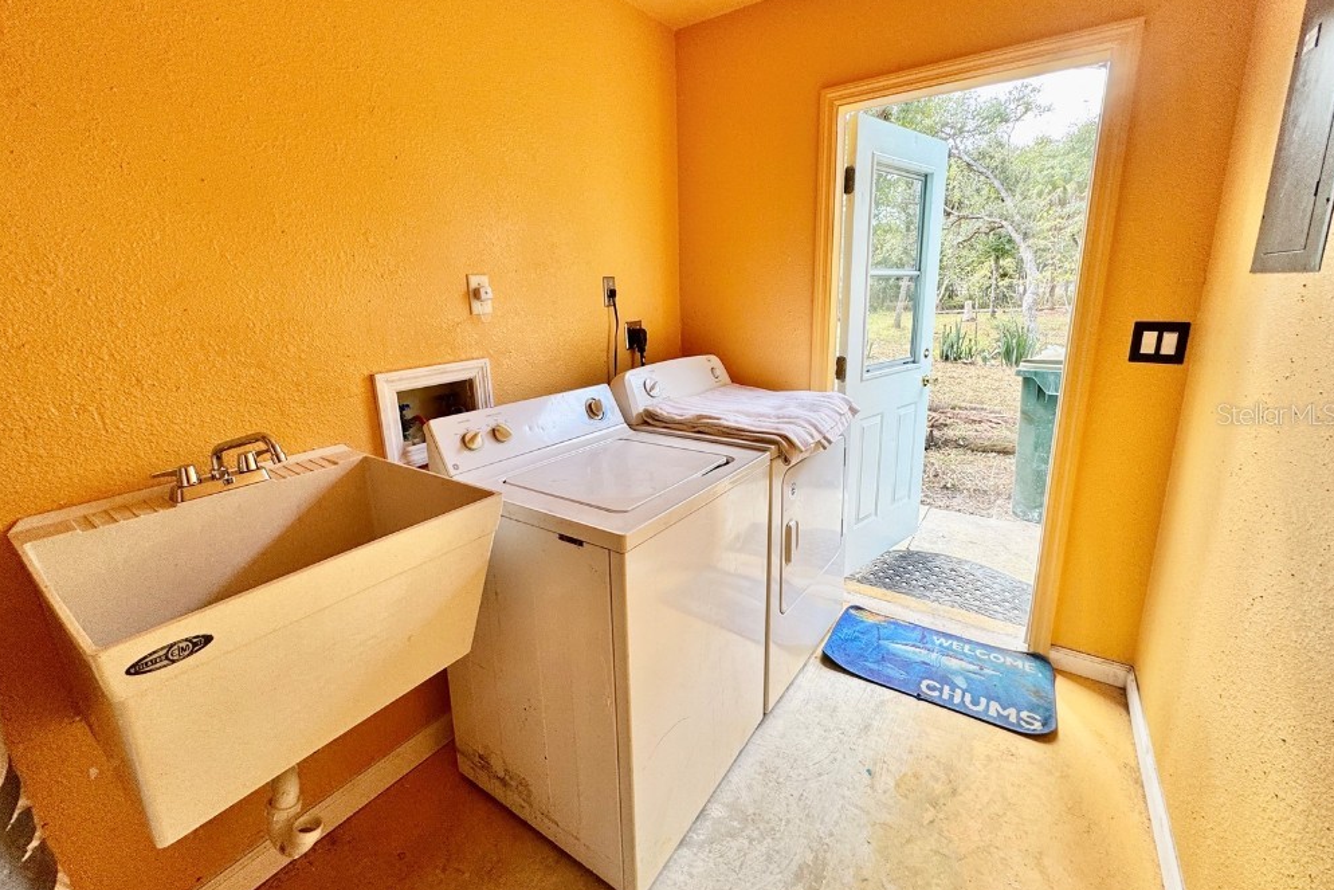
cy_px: 413
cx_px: 656
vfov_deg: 77.2
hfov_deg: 100.4
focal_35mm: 15
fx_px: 556
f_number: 2.2
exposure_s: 1/120
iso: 100
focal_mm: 2.22
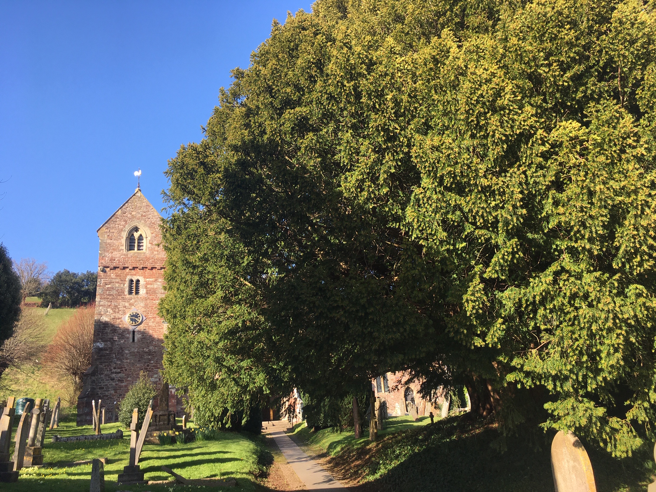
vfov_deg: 48.2
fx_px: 550
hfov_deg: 61.7
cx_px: 328
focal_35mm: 29
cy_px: 246
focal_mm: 4.15
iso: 25
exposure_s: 1/541
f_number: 2.2
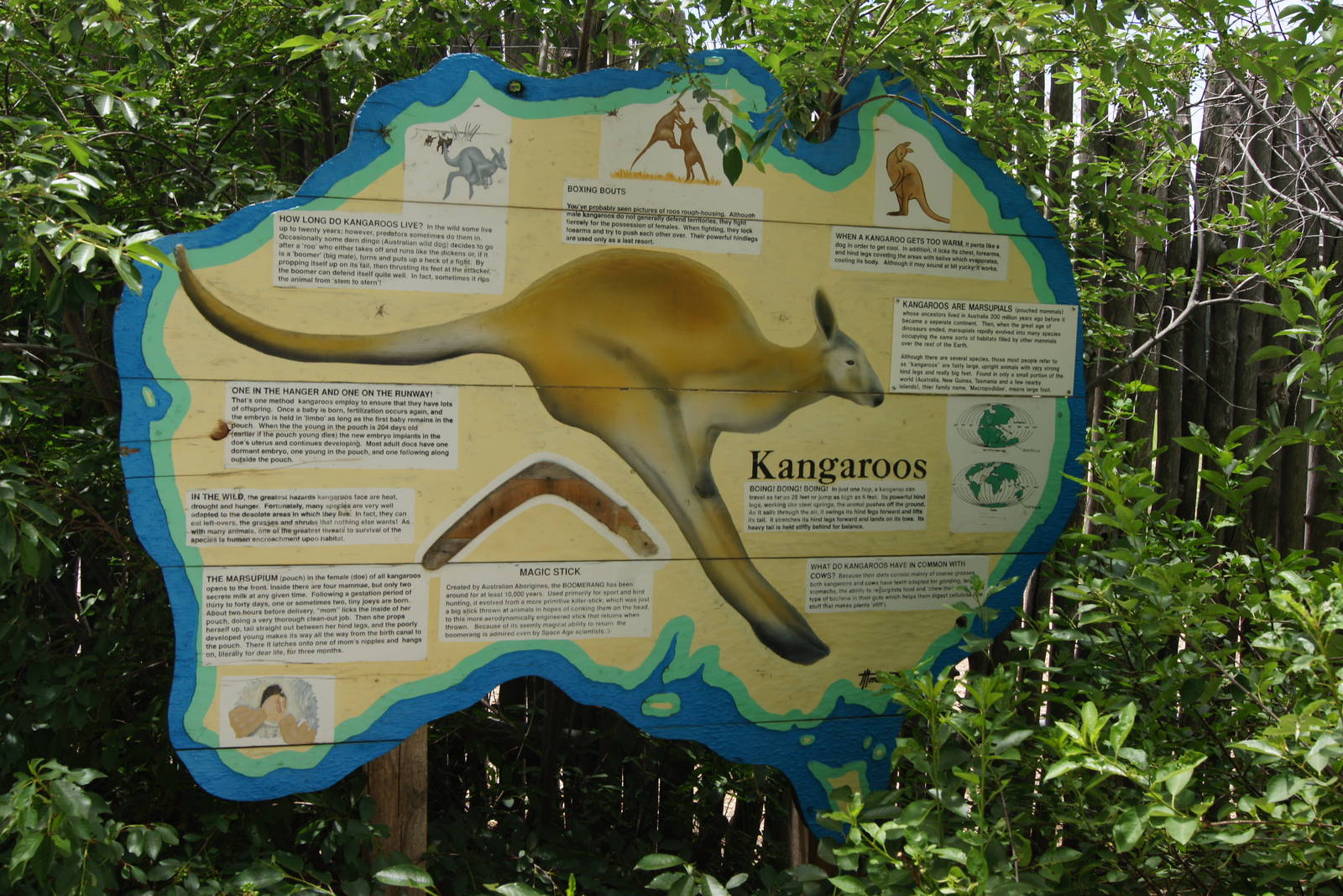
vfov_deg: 31.9
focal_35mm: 42
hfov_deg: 46.4
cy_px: 448
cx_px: 672
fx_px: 1567
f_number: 11
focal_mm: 28
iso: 200
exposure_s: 1/125
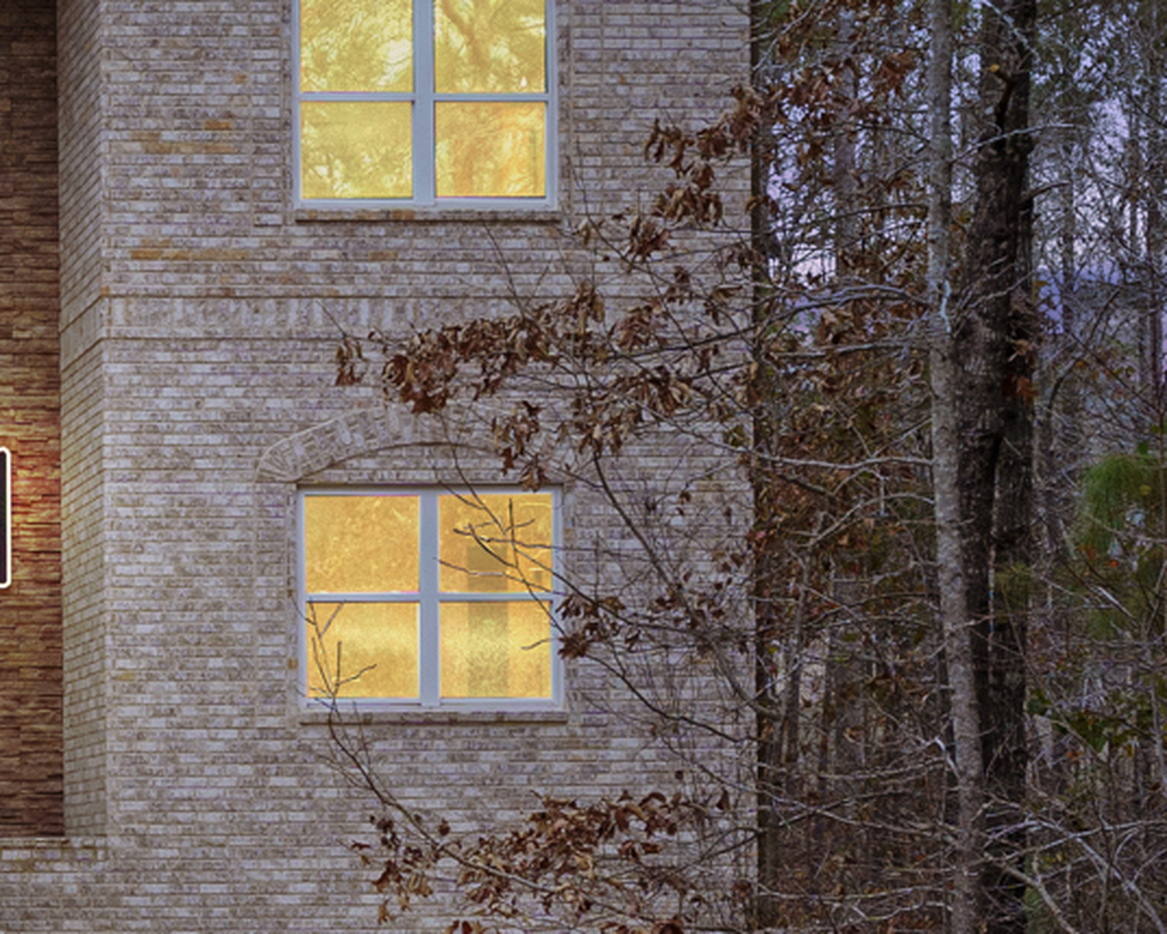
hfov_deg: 14.5
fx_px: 4387
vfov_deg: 12.1
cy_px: 306
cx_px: -333
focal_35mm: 127
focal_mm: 29
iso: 1250
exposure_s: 1/800
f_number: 5.6
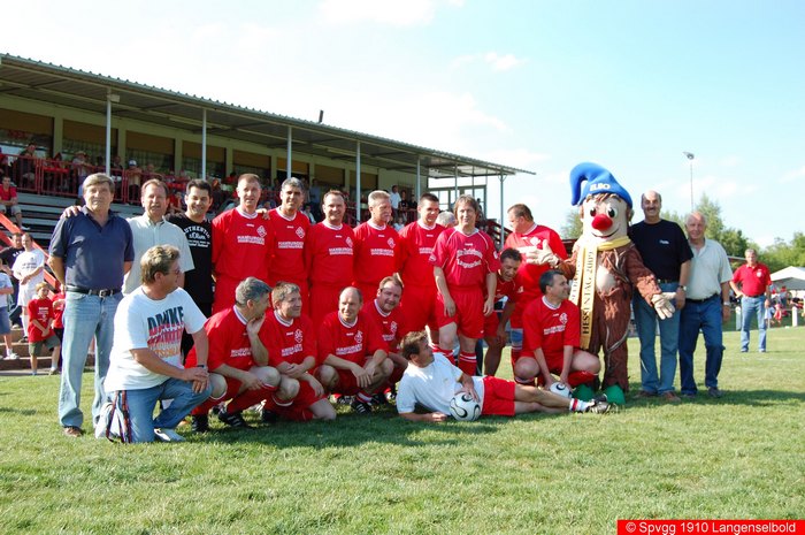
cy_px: 268
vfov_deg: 34.1
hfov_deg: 49.6
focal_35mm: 39
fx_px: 871
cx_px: 402
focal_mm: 26
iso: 200
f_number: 7.1
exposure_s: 1/200
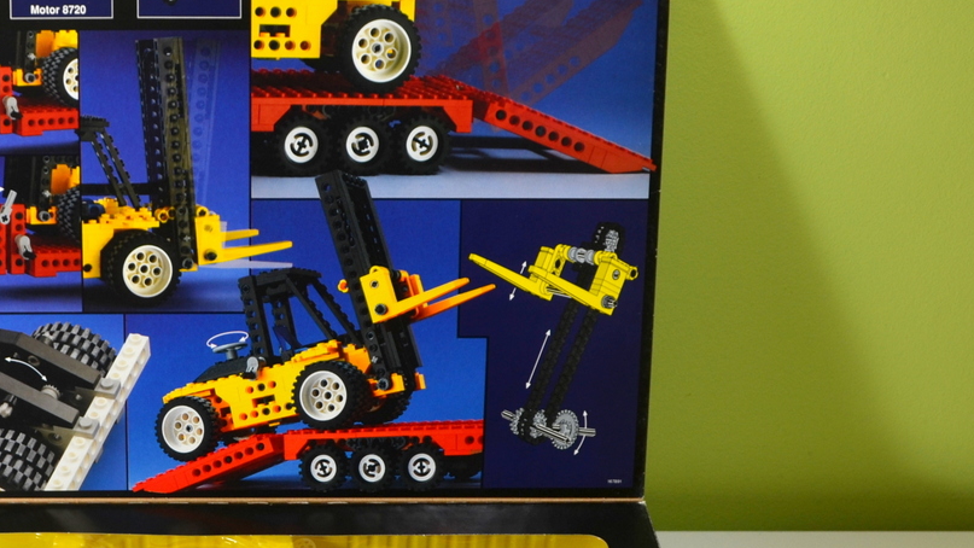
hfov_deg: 36.0
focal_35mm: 56
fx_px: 1446
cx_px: 198
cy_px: 509
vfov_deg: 20.9
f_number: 5
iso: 125
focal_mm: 18
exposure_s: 1/15
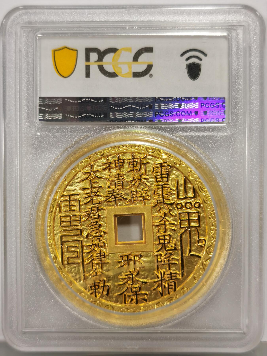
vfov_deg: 35.5
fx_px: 555
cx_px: 134
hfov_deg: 27.0
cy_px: 178
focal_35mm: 54
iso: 80
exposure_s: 1/100
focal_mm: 5.56
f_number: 16
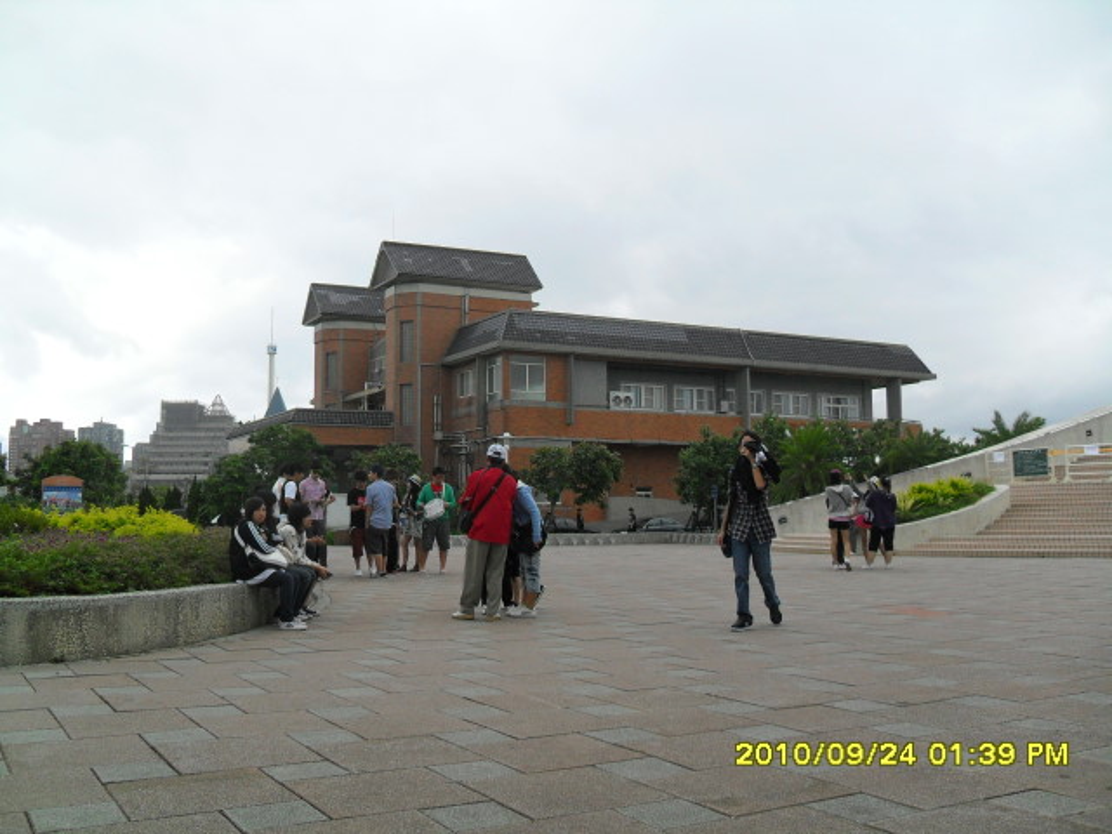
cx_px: 556
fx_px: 1124
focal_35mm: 35
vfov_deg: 40.7
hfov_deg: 52.6
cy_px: 417
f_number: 2.8
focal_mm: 6.2
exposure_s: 1/500
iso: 100
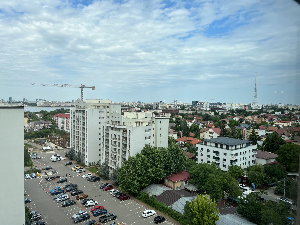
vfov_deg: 53.1
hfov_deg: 67.3
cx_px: 150
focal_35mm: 26
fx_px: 225
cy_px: 112
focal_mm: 5.7
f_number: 1.5
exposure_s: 1/3571
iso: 50
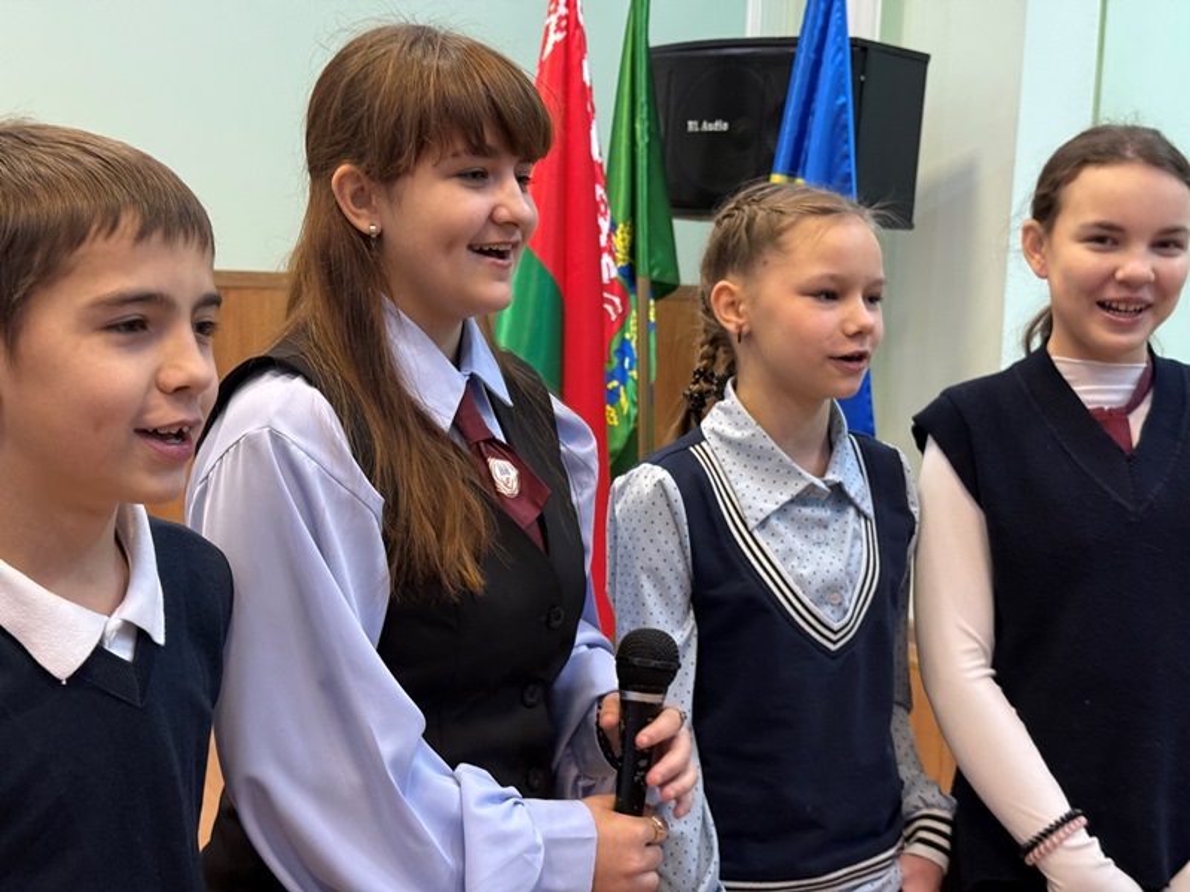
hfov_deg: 39.7
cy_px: 446
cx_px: 595
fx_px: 1650
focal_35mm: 48
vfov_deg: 30.3
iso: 200
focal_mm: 6.76
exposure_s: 1/50
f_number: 1.78
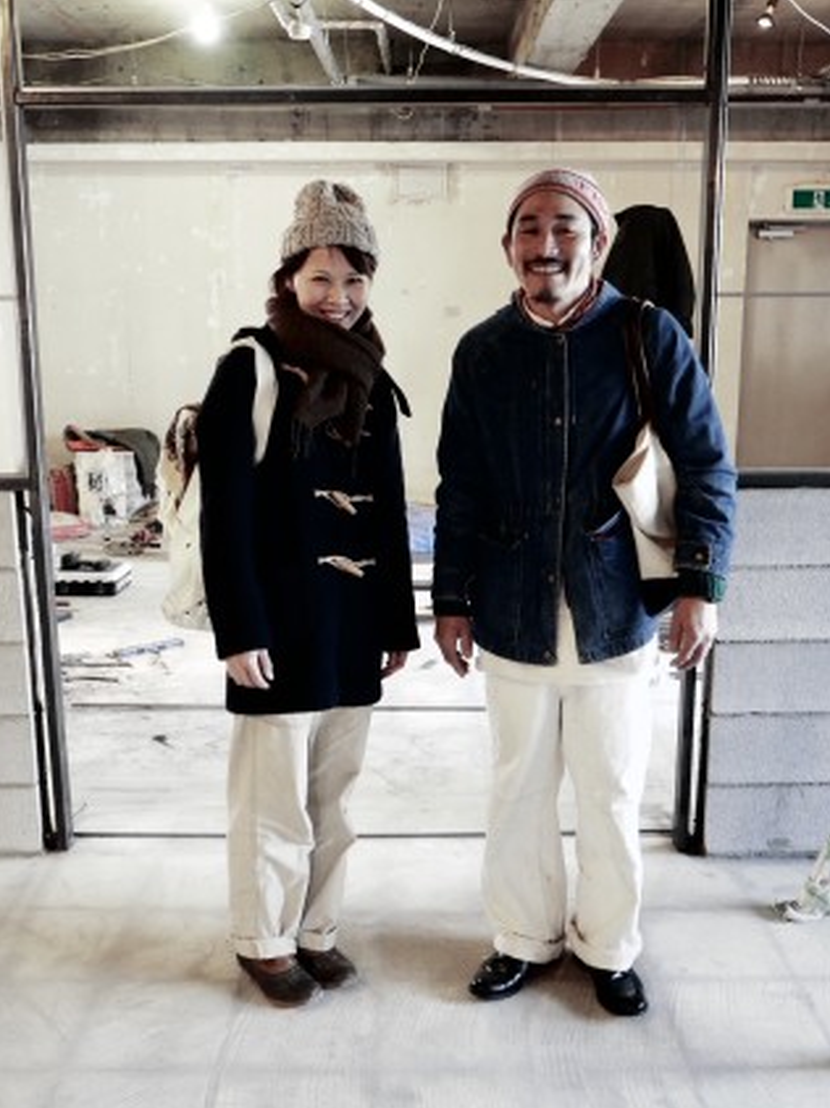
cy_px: 554
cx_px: 415
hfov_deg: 40.7
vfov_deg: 52.7
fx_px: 1120
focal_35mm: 35
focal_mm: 10.9
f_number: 1.7
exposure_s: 1/60
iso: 500
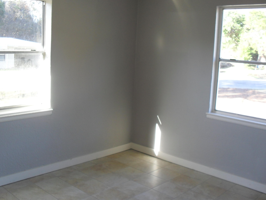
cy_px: 88
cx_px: 123
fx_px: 315
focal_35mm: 41
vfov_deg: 35.1
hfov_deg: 45.7
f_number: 3.2
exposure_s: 1/45
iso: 100
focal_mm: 6.3
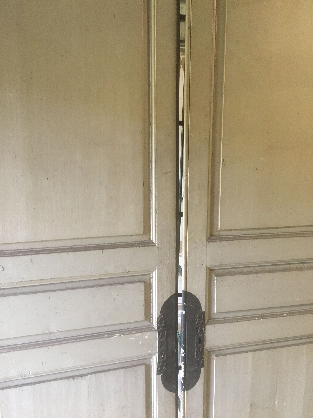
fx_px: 350
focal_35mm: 29
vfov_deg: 61.7
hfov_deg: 48.2
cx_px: 156
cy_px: 209
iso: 200
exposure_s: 1/33
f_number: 2.2
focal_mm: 4.15
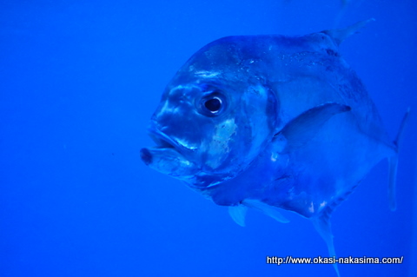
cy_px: 138
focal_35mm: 52
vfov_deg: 25.7
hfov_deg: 37.9
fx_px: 607
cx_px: 208
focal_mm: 35
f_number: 2.2
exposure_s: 1/320
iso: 1000
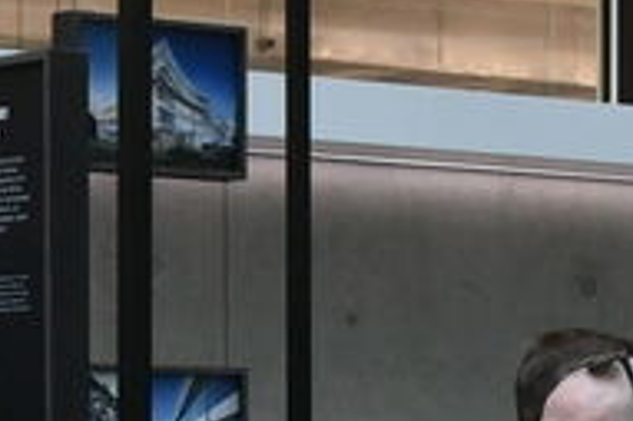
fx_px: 3970
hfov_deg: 9.1
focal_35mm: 226
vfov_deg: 5.9
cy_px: 806
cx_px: 305
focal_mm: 24
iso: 1600
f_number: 8
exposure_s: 1/125
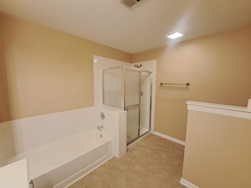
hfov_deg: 106.2
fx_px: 94
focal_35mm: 13
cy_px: 94
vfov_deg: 89.9
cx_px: 126
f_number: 2.2
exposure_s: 1/40
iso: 200
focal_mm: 1.74
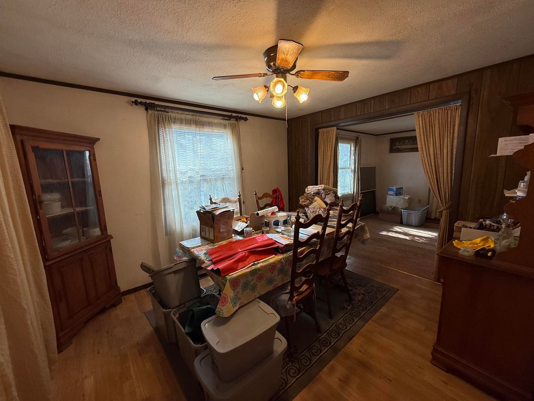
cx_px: 267
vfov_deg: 85.7
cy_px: 200
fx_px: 216
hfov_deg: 102.1
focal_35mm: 14
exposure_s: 1/120
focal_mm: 2.22
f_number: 2.2
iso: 160
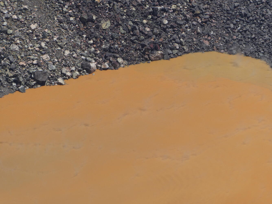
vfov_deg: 2.8
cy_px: 102
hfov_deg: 3.7
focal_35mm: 537
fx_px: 4220
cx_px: 136
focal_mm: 96.2
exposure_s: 1/500
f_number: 6.1
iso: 80
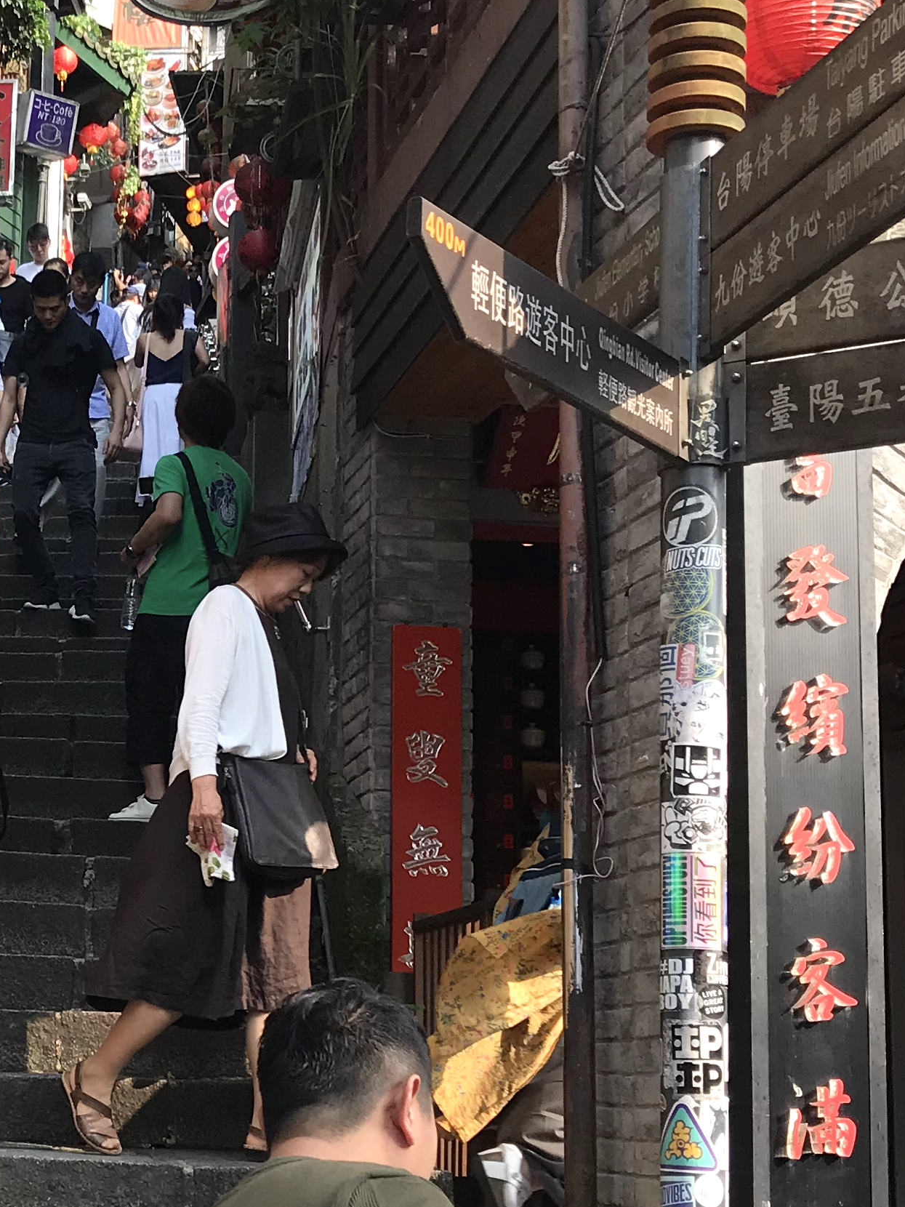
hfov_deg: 20.5
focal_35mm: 68
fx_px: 2370
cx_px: -128
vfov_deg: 28.5
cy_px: 741
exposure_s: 1/299
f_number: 1.8
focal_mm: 3.99
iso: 20
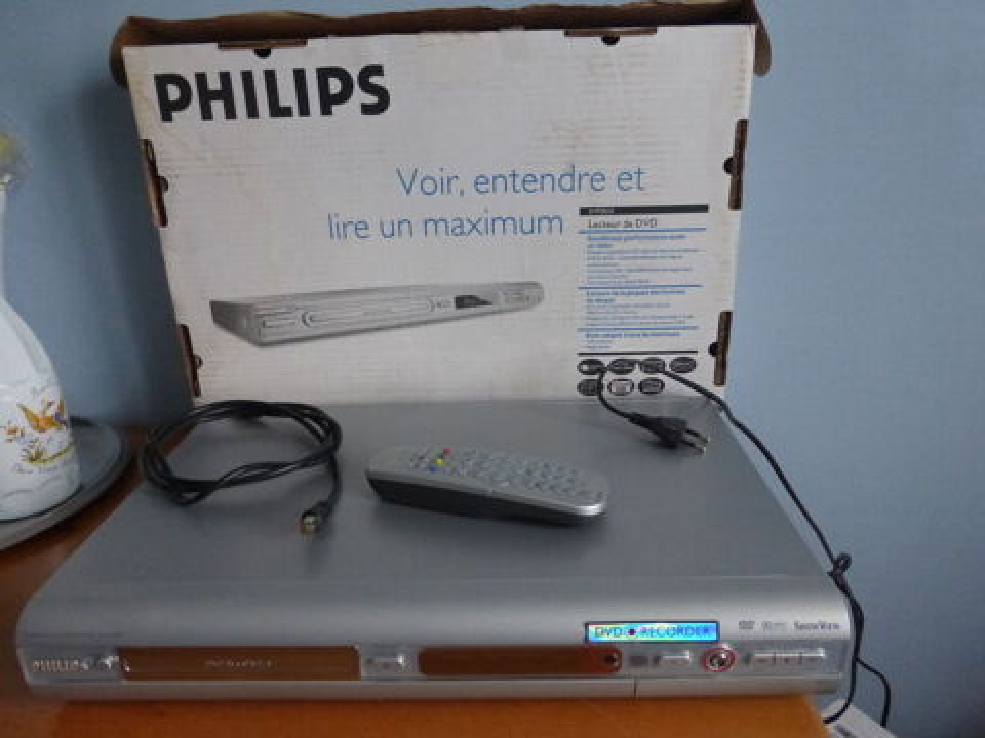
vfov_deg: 54.9
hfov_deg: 69.4
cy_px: 369
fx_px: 711
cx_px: 492
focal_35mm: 25
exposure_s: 1/13
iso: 800
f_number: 3.3
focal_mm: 4.3
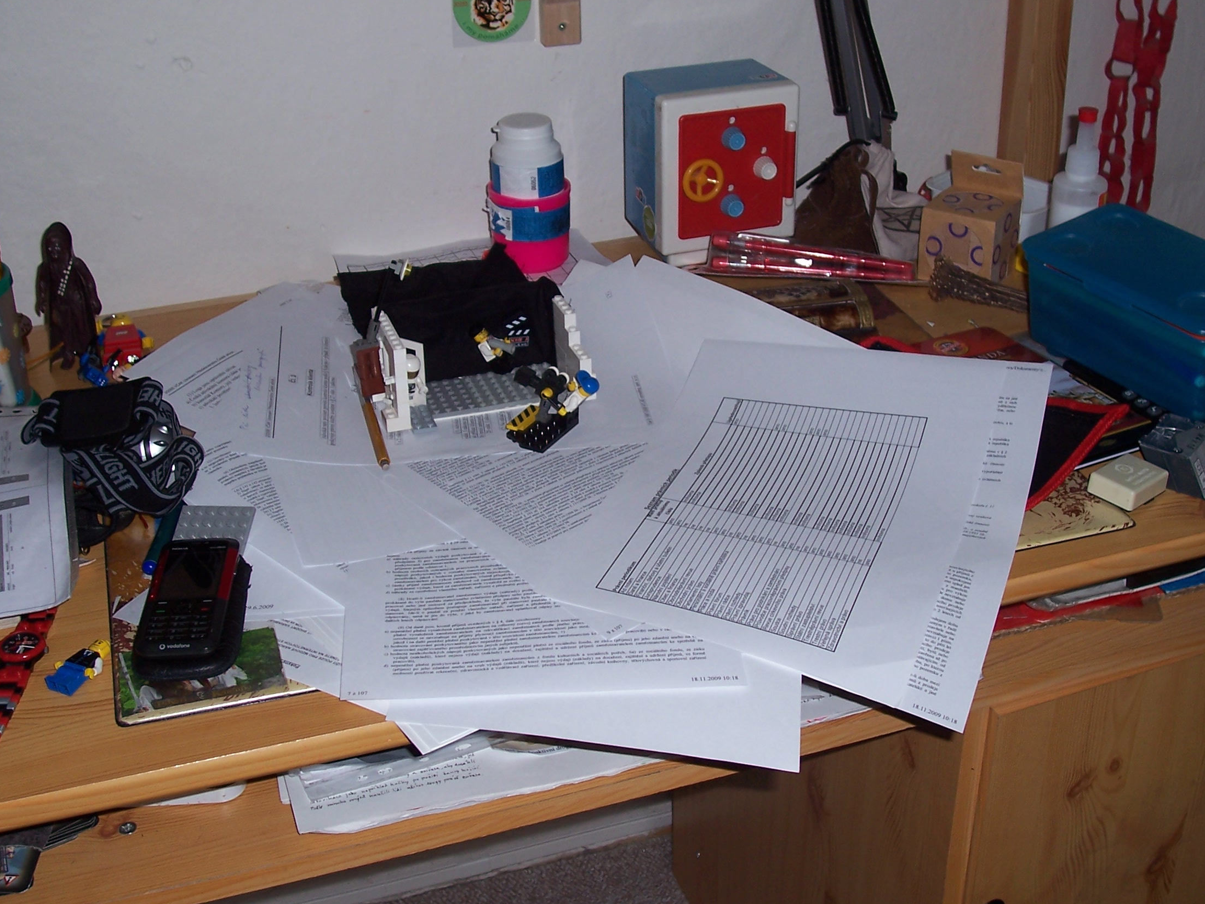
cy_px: 459
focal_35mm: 44
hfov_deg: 42.9
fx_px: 1532
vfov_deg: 32.9
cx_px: 621
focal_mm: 7
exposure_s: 1/60
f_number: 3
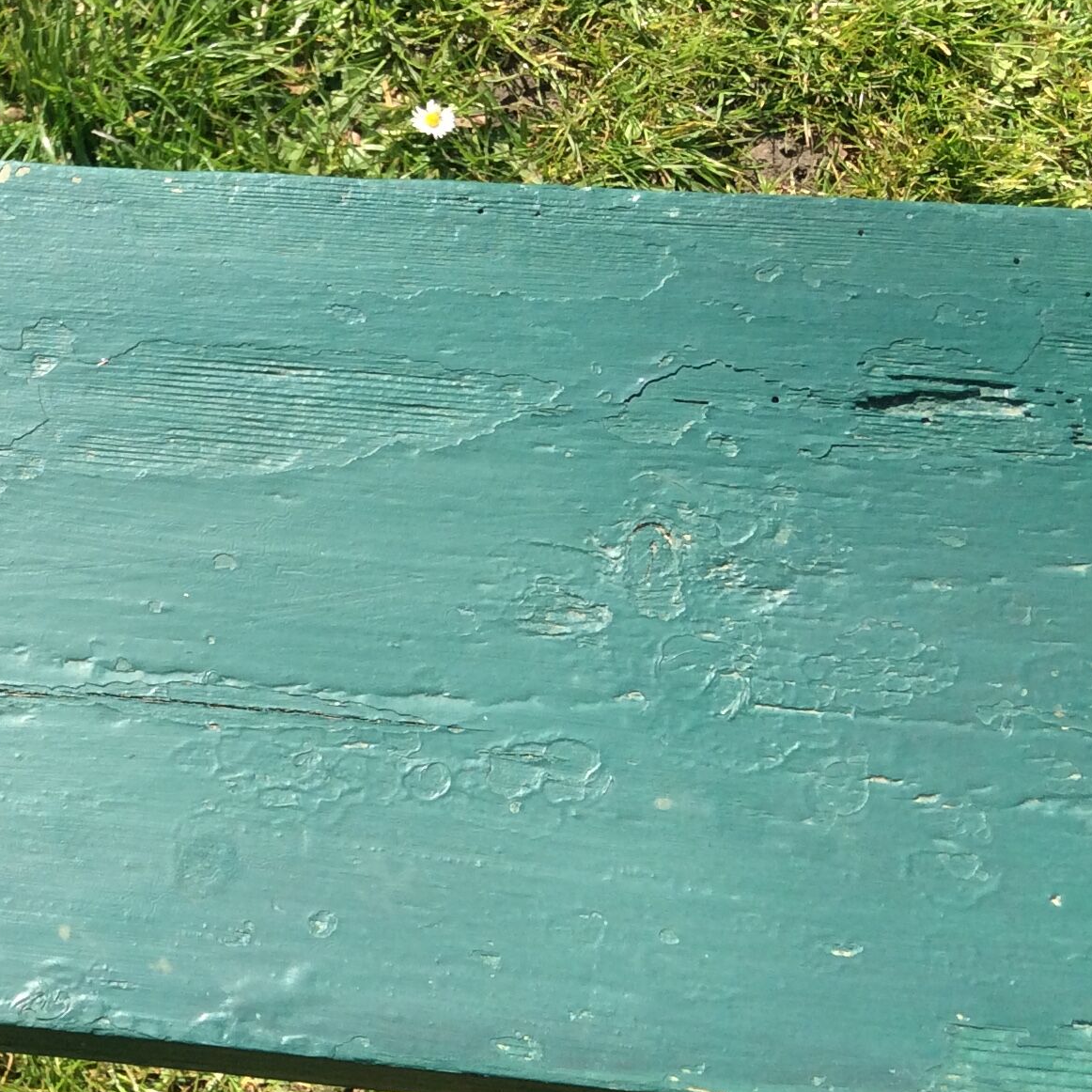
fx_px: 2248
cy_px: 471
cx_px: 0
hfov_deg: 25.9
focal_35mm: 63
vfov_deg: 27.3
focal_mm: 3.3
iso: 32
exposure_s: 1/817
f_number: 2.4
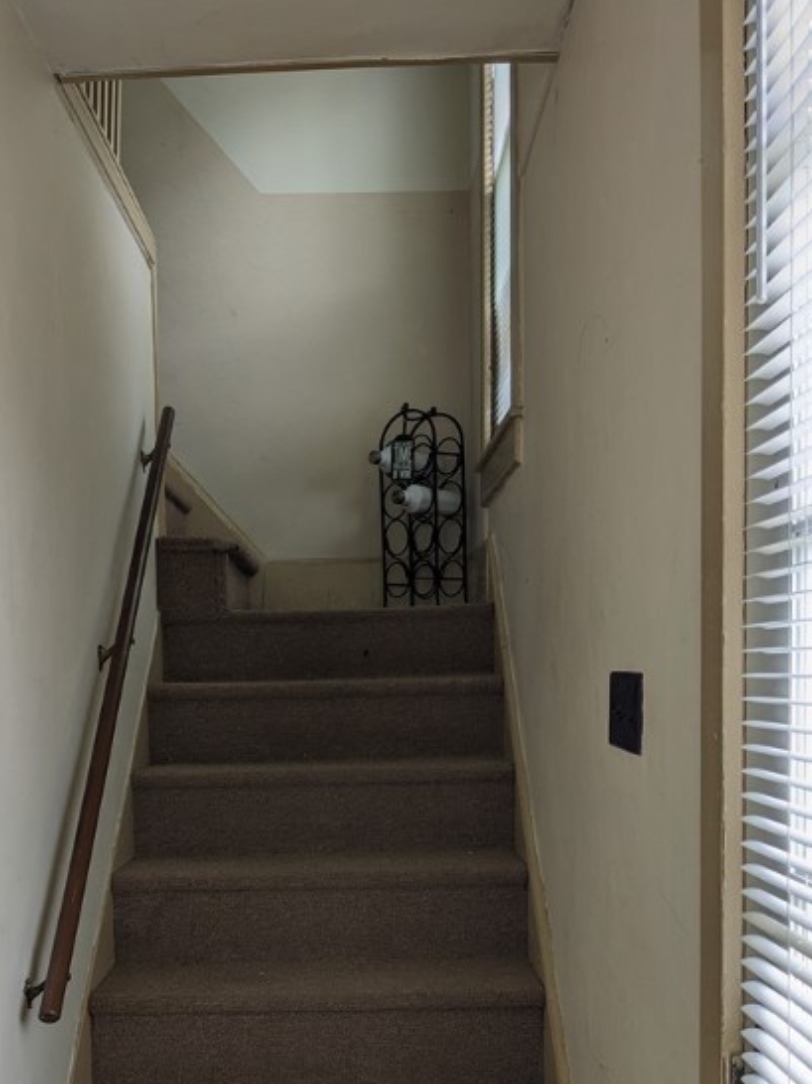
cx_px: 351
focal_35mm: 38
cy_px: 748
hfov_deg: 37.6
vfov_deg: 47.9
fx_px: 1189
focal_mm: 4.38
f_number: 1.73
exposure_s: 1/120
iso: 36
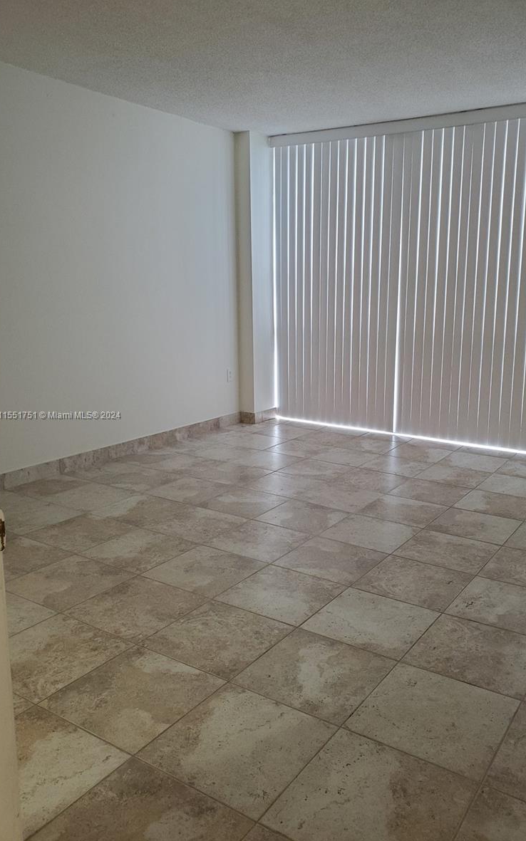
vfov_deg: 66.5
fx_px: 642
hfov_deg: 44.3
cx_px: 311
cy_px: 416
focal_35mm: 28
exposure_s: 1/39
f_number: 2.4
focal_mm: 4.3
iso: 250
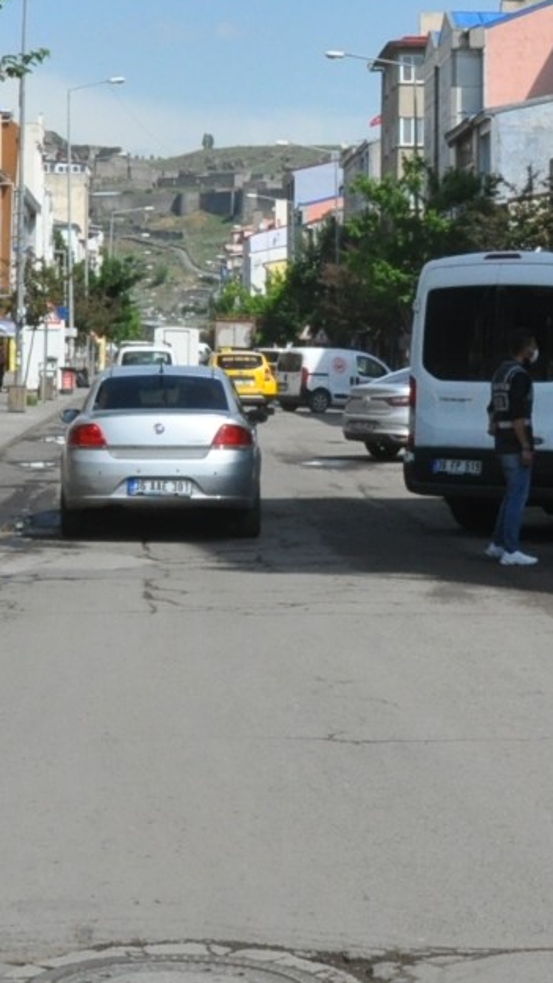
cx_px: 315
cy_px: 345
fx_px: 2529
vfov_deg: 21.9
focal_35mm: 97
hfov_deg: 12.5
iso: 1000
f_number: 14
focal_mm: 18
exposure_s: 1/640
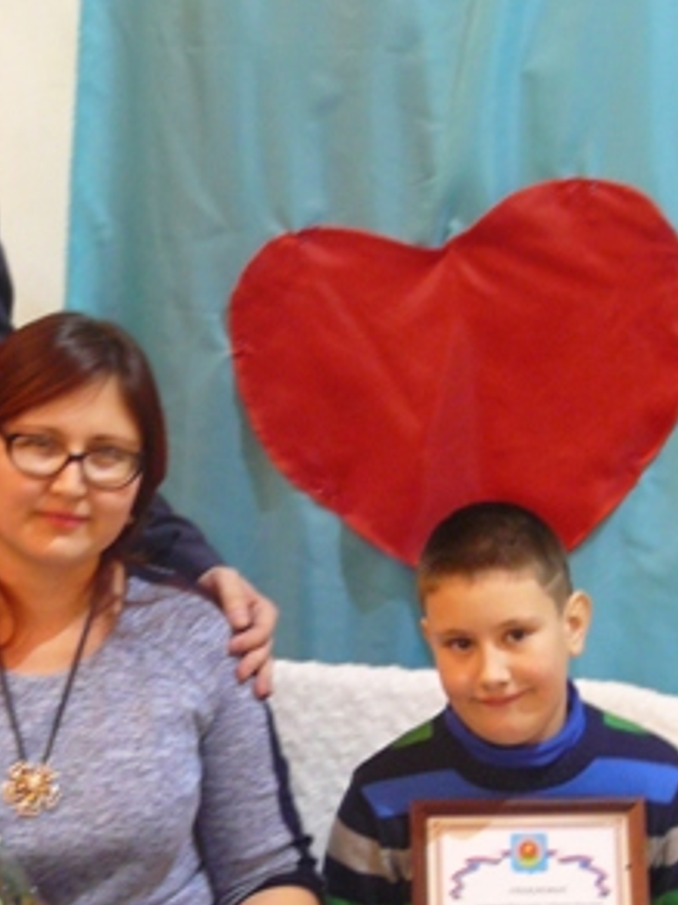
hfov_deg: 18.6
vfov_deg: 24.7
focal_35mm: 79
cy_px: 477
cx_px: 176
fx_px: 2063
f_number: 2.8
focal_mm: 6
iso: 200
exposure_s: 1/6
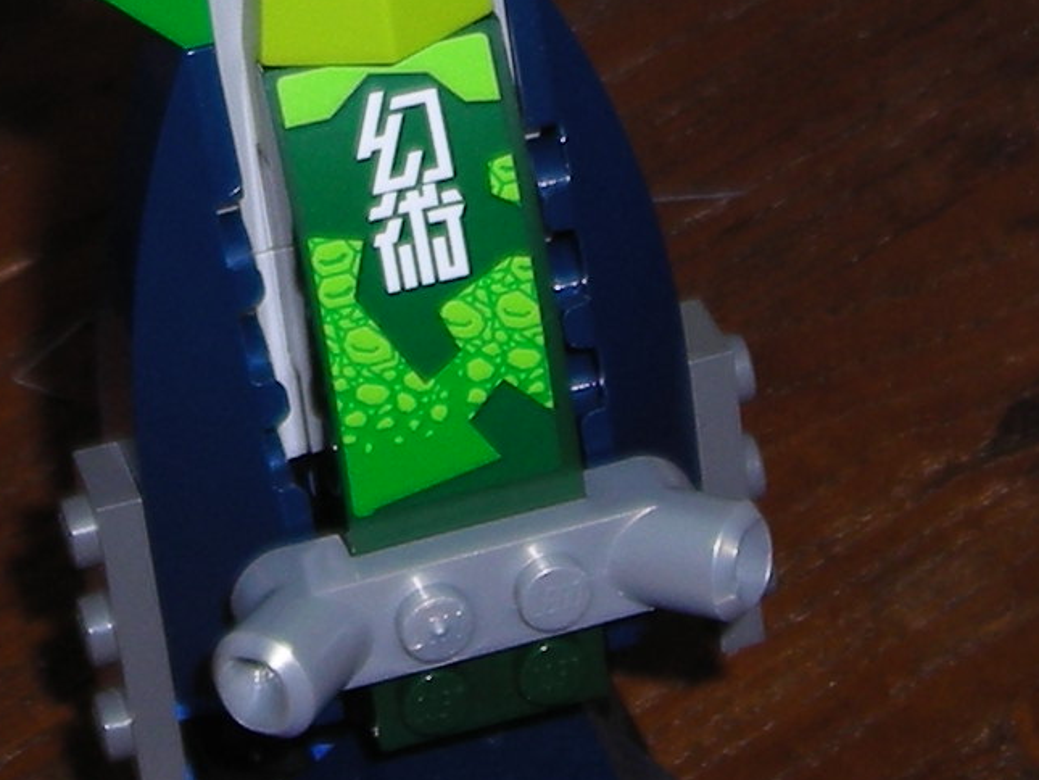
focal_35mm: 179
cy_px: -641
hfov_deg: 11.0
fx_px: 5374
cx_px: 27
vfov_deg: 8.0
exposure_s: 1/60
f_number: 3.3
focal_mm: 6.8
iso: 50
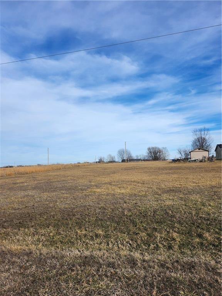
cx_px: 111
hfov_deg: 58.9
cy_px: 148
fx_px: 197
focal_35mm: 23
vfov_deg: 73.9
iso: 25
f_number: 1.8
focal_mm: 5.54
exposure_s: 1/1650
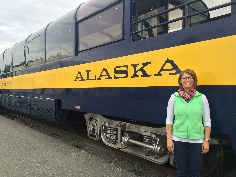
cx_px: 118
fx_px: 198
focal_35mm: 29
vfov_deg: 48.2
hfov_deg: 61.7
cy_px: 88
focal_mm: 4.15
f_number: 2.2
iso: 50
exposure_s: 1/120
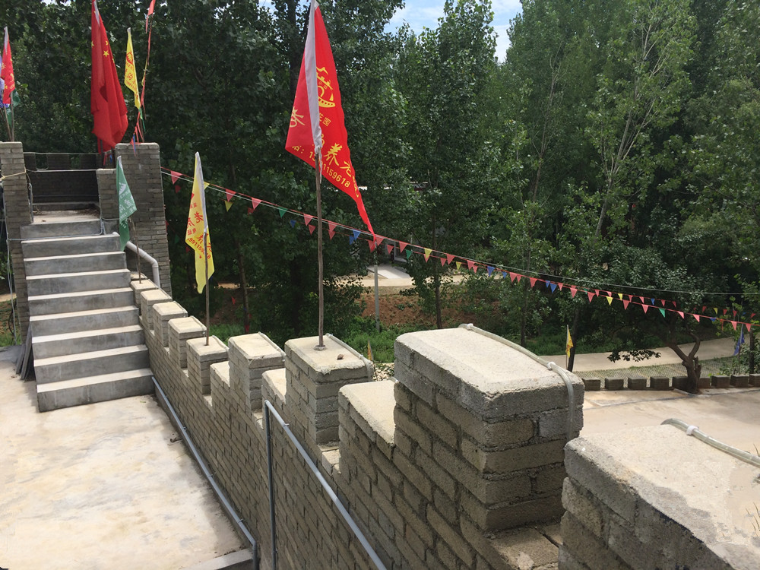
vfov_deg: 48.2
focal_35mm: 29
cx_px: 380
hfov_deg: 61.7
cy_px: 285
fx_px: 637
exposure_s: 1/1520
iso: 32
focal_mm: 4.15
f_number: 2.2
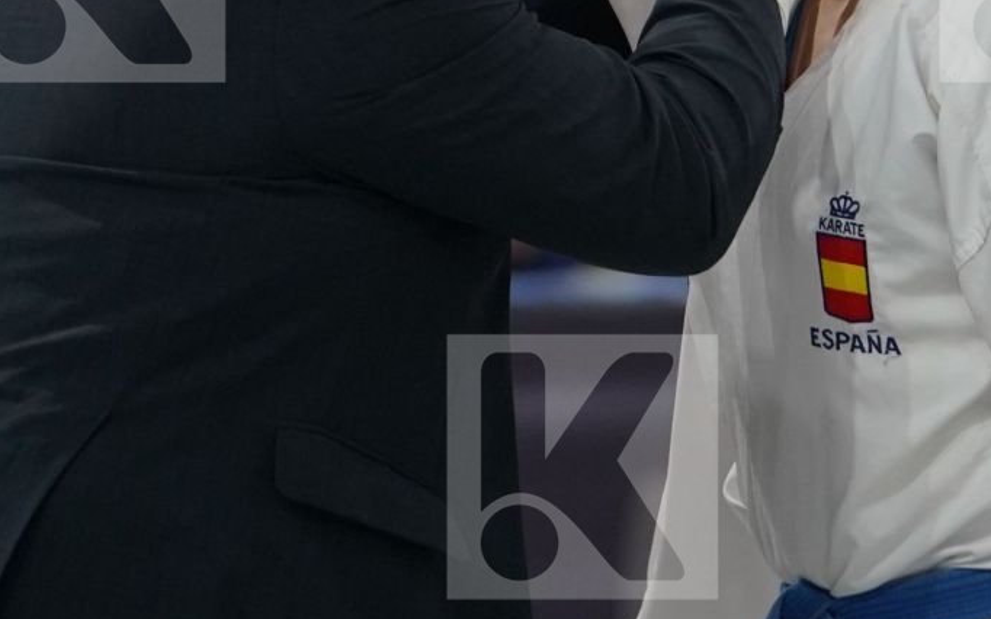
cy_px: -49
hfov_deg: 2.6
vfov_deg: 1.6
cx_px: 583
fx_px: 21792
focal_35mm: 807
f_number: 2.8
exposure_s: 1/1000
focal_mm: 200
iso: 1600
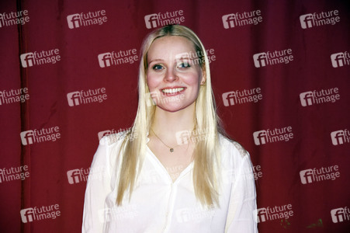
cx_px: 175
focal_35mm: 85
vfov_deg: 16.0
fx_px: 826
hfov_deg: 23.9
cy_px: 116
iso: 2000
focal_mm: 85
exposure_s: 1/60
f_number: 6.3
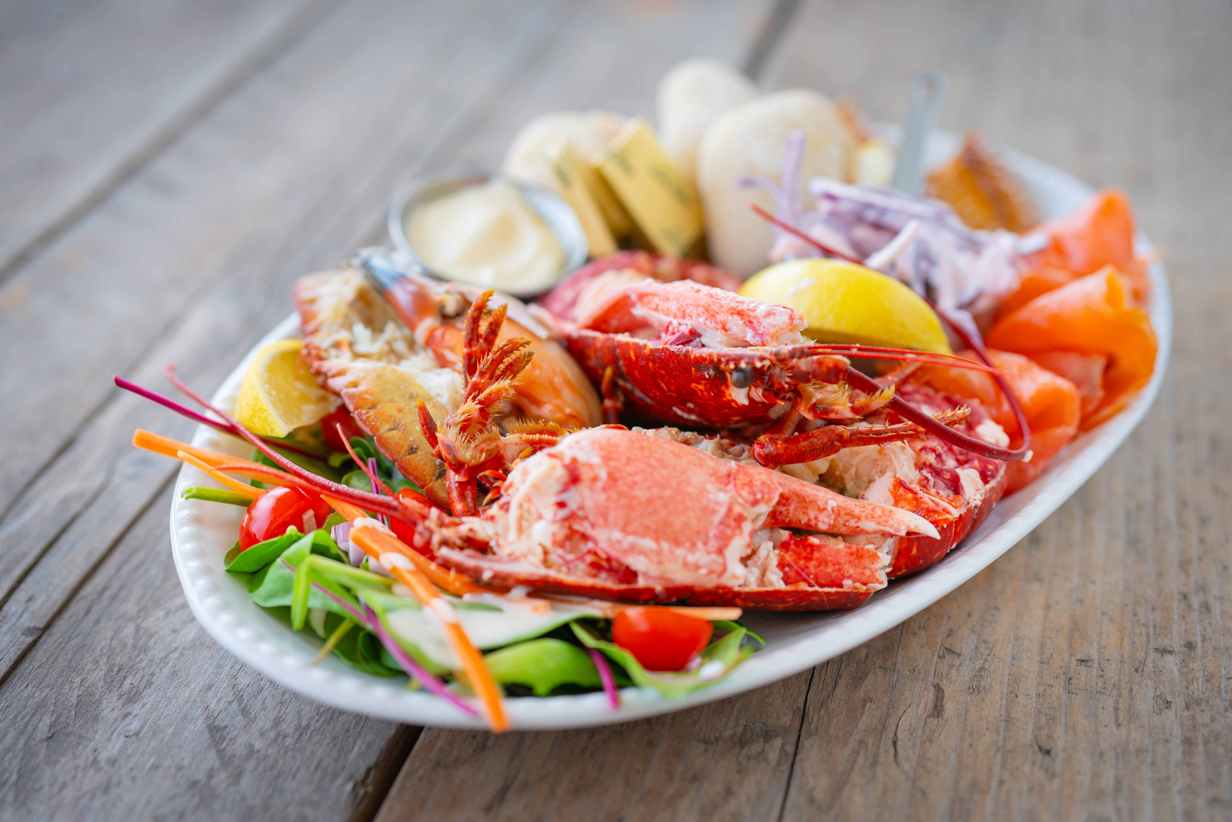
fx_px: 1711
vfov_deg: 27.0
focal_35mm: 50
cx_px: 616
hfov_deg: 39.6
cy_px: 411
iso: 100
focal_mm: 50
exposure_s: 1/250
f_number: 2.5
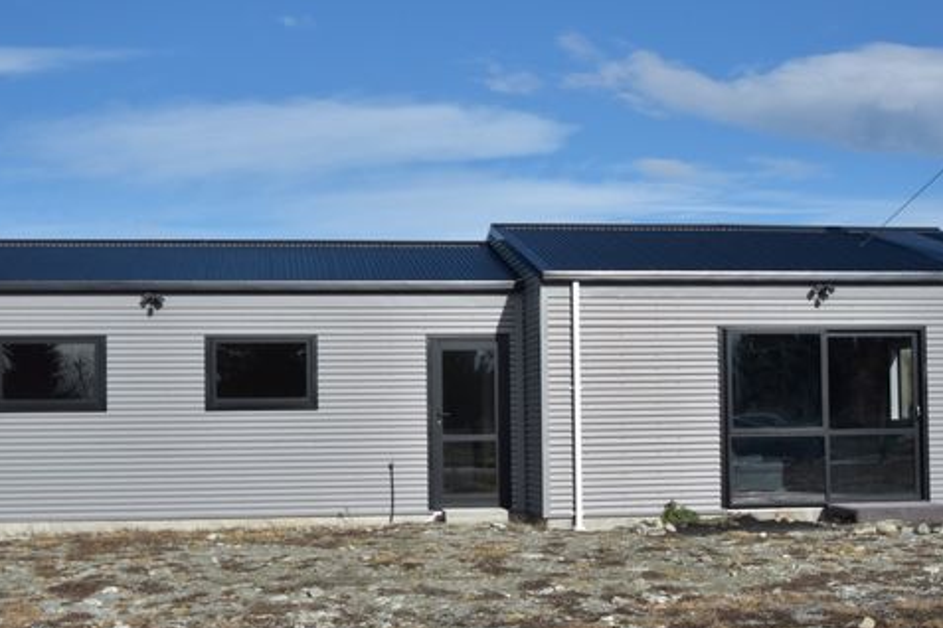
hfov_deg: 34.5
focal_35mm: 58
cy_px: 373
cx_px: 506
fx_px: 1519
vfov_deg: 23.3
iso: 200
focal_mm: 24
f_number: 4.5
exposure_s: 1/2500
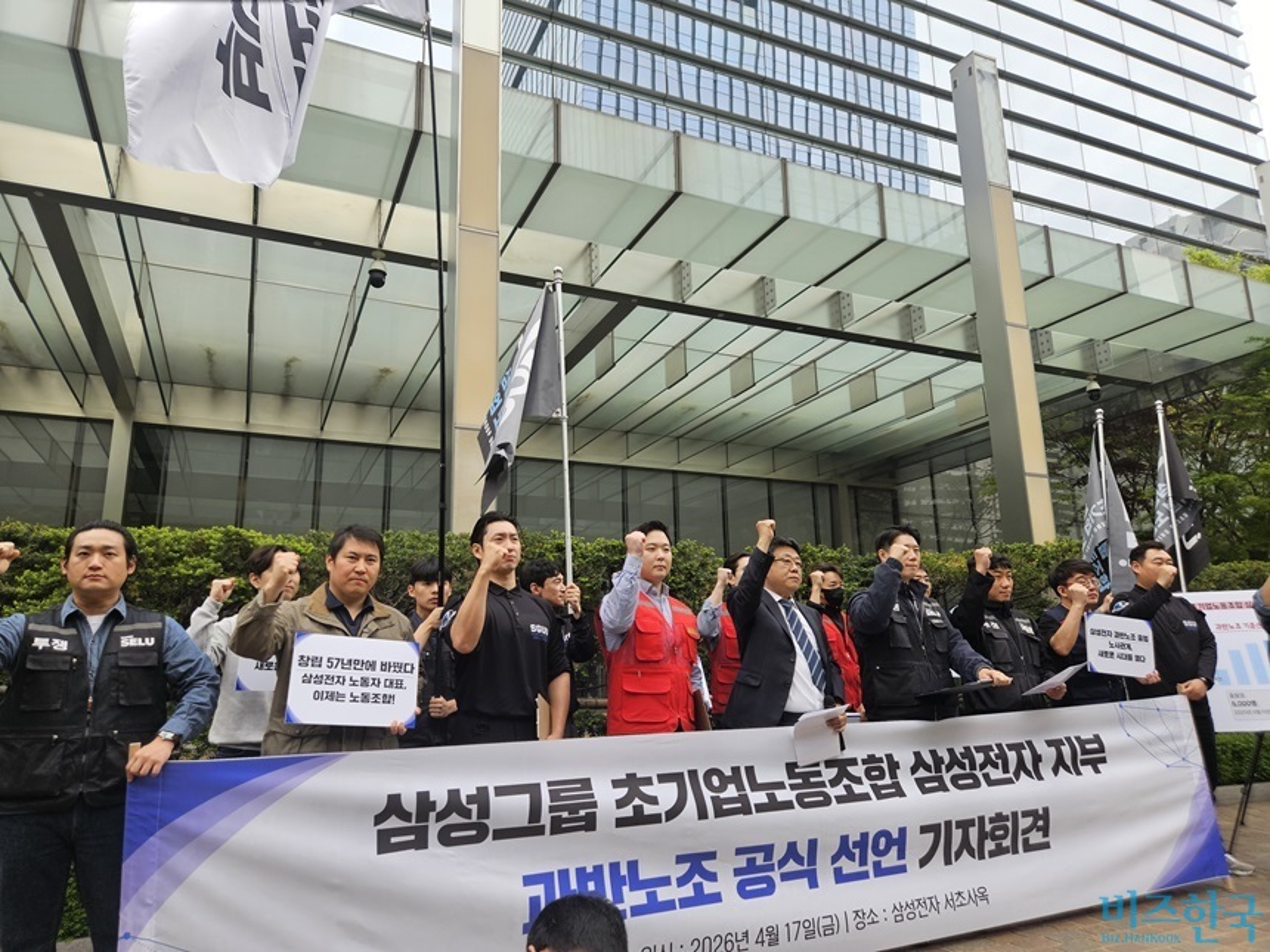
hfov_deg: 73.9
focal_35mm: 23
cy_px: 476
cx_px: 635
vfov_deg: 58.9
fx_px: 844
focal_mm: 5.4
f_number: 1.8
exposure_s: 1/505
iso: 32
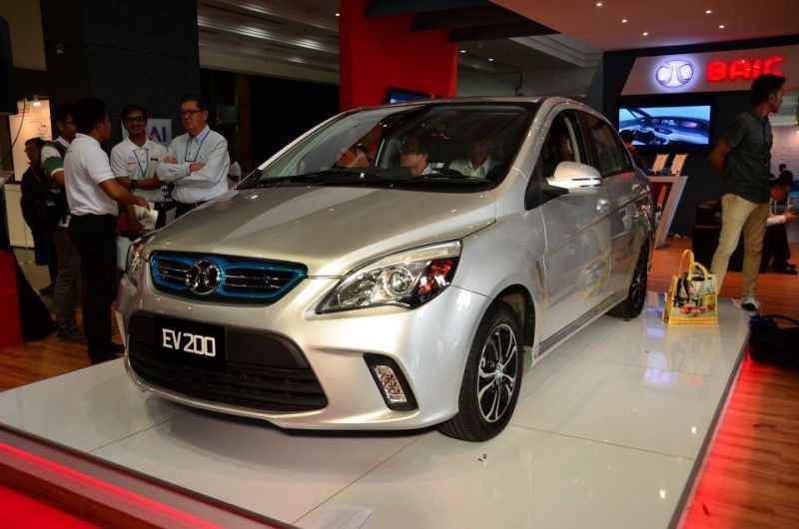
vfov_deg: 43.4
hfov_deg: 62.0
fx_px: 665
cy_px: 264
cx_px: 400
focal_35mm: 30
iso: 400
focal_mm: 20
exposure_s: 1/60
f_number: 4
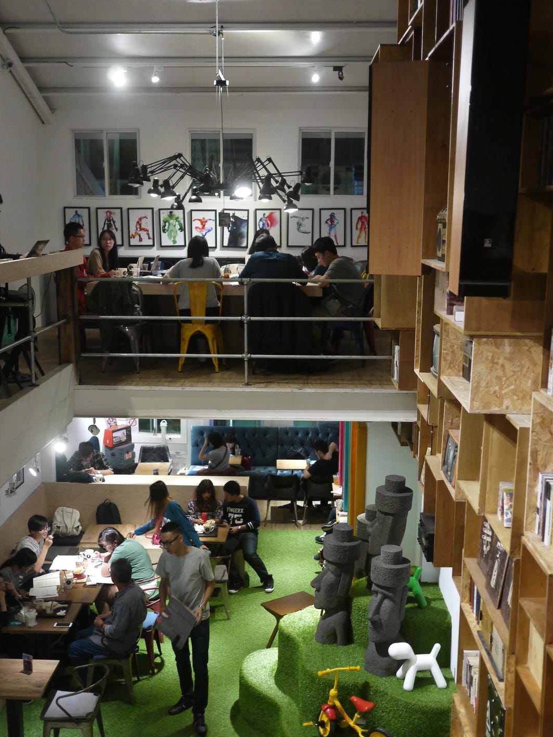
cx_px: 271
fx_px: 958
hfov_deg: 32.2
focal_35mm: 45
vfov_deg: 42.0
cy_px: 412
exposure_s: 1/60
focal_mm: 20
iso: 640
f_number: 1.7
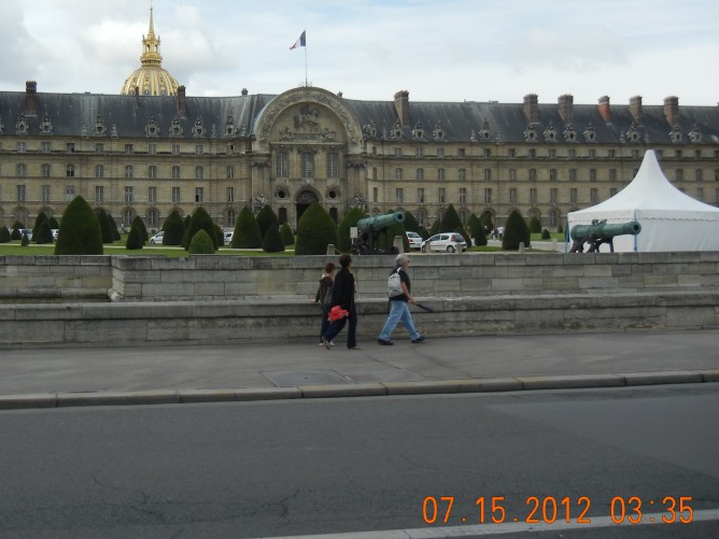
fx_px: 955
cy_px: 183
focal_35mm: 46
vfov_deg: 31.3
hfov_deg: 40.4
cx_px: 210
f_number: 7
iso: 160
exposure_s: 1/393
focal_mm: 5.4
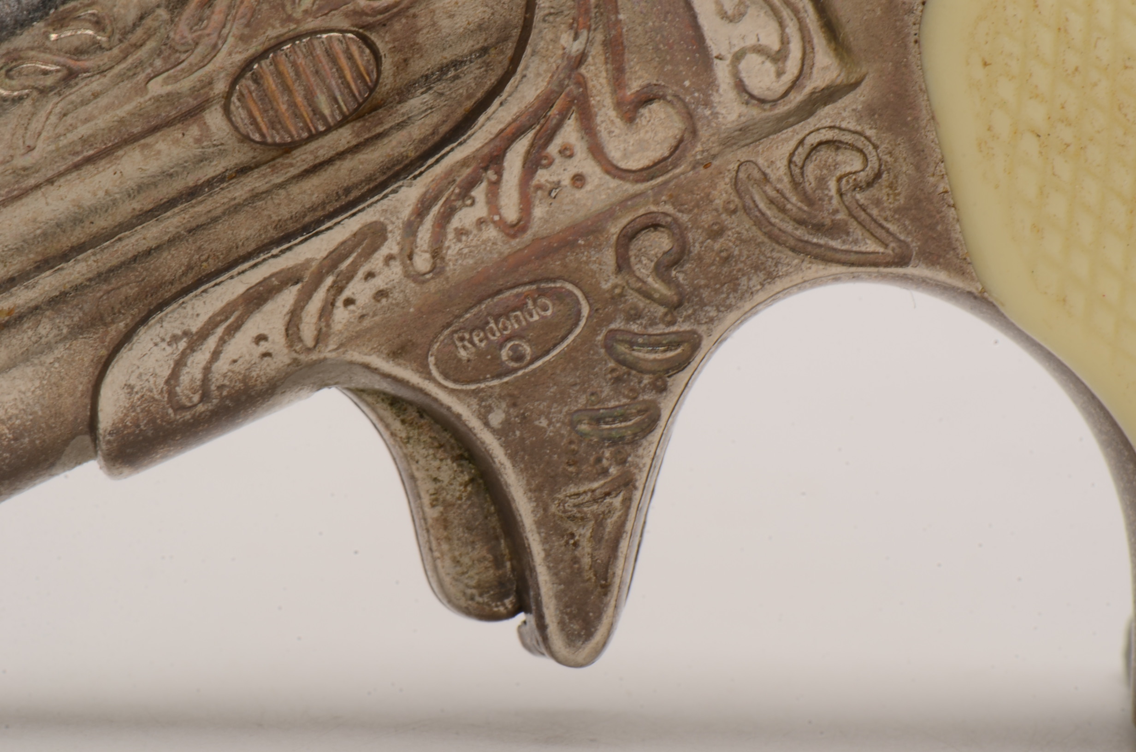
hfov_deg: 16.1
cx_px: 568
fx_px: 4015
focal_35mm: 128
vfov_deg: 10.7
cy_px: 376
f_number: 29
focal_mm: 85
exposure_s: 1/160
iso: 100
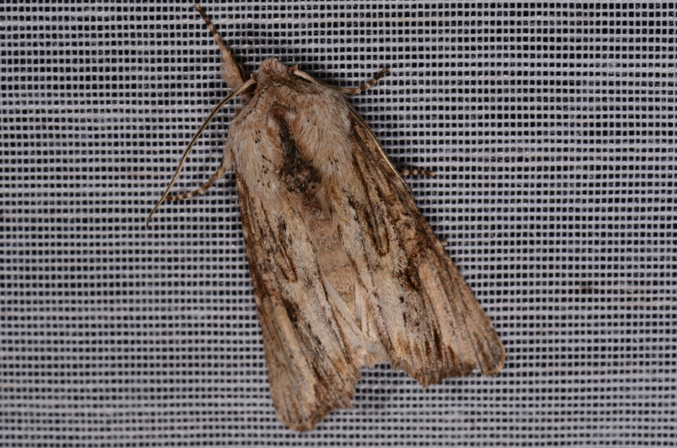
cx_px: 338
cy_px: 224
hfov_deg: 16.1
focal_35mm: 128
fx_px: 2392
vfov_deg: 10.7
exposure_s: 1/60
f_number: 32
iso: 100
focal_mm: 85
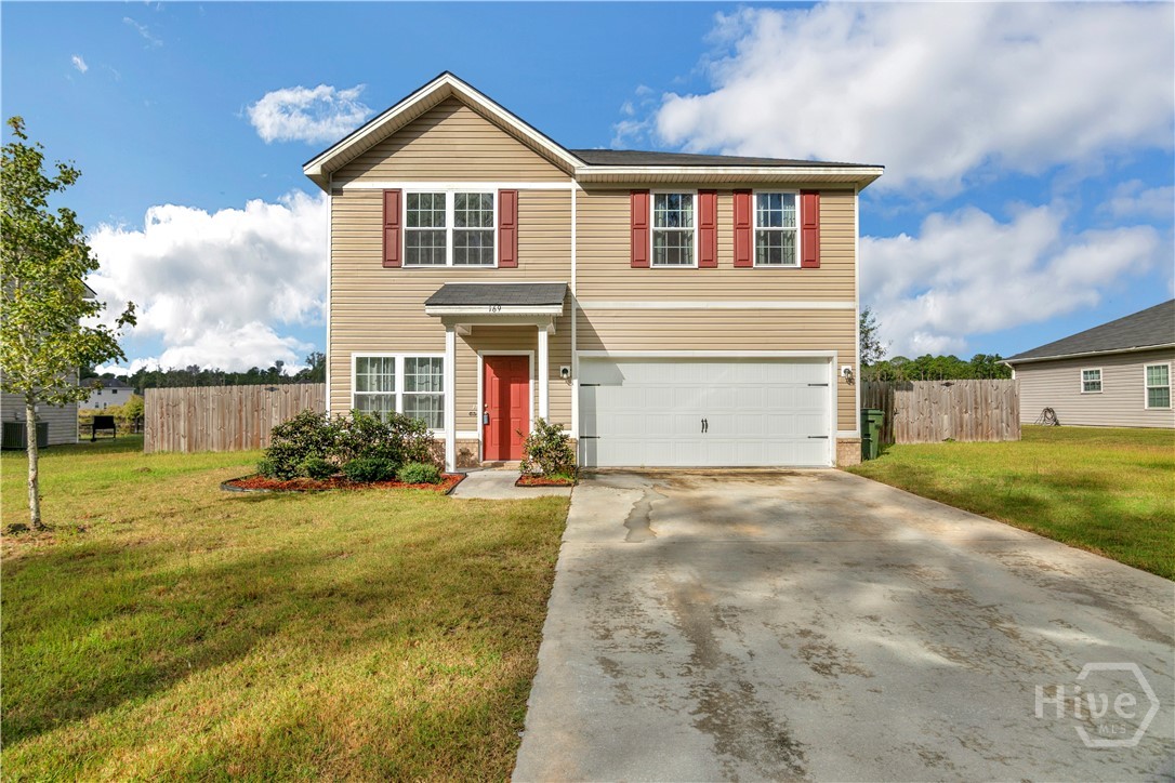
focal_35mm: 16
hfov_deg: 95.0
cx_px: 588
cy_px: 392
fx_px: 538
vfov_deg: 72.1
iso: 100
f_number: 7.1
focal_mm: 11
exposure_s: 1/400
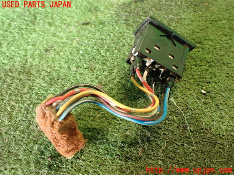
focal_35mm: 32
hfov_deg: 56.8
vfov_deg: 44.2
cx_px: 117
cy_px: 88
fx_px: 216
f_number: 2.4
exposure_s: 1/30
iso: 400
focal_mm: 5.79
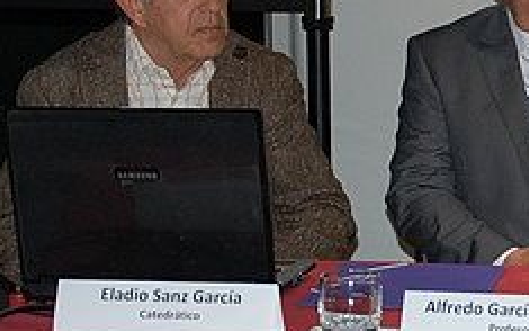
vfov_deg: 6.3
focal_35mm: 208
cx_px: 684
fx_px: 2999
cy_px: 113
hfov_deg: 9.9
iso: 400
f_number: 4.8
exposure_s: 1/60
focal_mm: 40
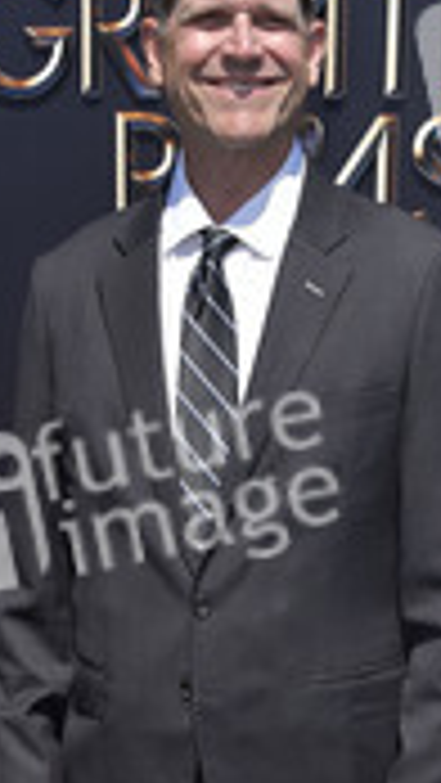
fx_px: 1599
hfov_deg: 15.7
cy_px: 724
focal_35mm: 77
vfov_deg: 26.5
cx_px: 241
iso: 200
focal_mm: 32
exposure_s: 1/250
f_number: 8
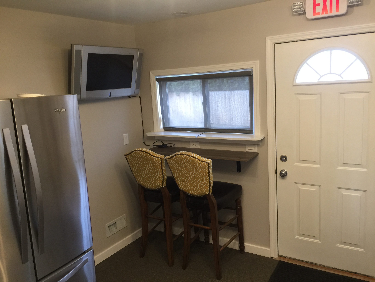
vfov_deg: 48.2
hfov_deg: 61.7
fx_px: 314
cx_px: 188
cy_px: 141
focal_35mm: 29
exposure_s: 1/15
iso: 40
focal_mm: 4.15
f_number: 2.2
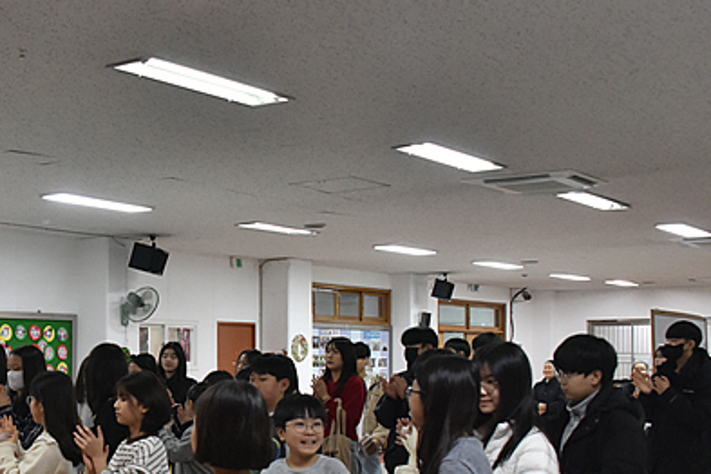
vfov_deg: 23.5
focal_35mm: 57
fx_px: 1126
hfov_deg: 33.6
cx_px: 100
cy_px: 366
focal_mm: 28
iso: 3200
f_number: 5.6
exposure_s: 1/125
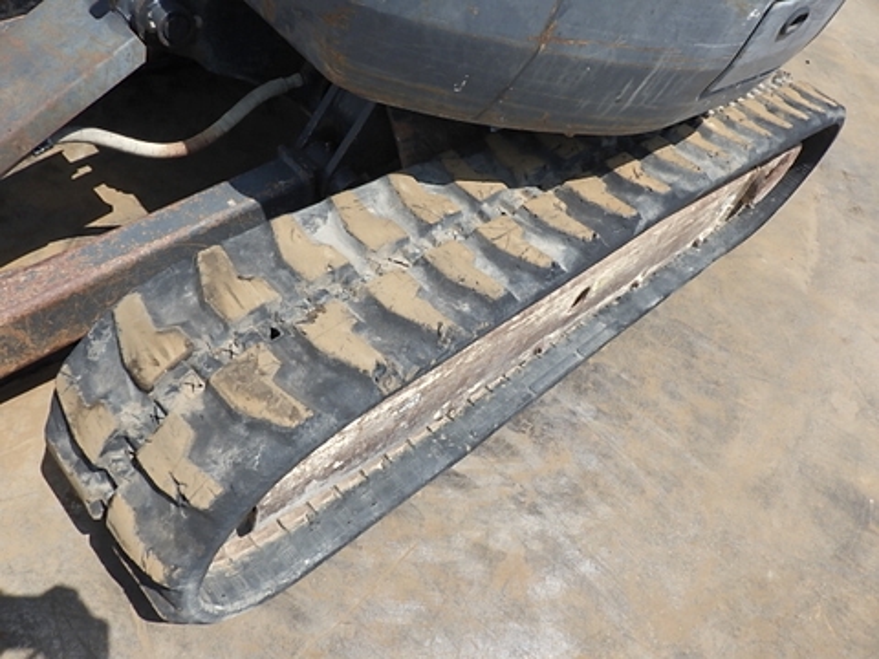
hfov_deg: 63.4
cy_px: 330
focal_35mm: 28
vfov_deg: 49.7
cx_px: 440
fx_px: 711
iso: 125
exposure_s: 1/640
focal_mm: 5
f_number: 4.2
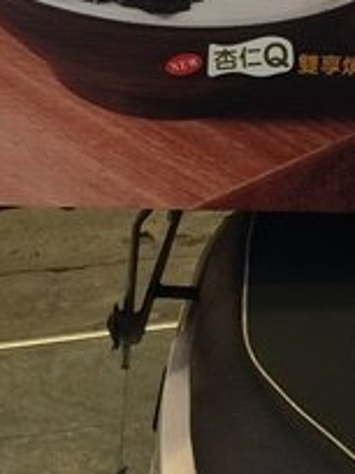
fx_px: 1559
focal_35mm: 114
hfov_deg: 12.6
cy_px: 302
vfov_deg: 17.2
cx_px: 464
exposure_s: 1/15
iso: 80
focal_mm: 4.15
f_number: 2.2
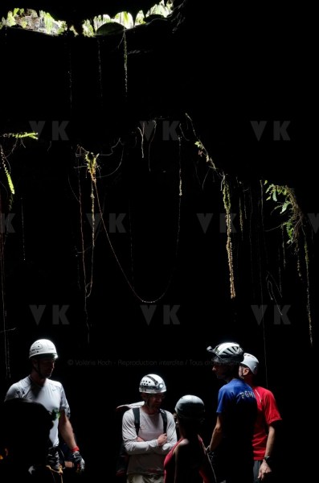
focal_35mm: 105
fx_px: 1403
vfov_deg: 19.5
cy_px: 242
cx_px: 160
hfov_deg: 13.0
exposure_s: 1/80
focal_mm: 70
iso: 2000
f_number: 8
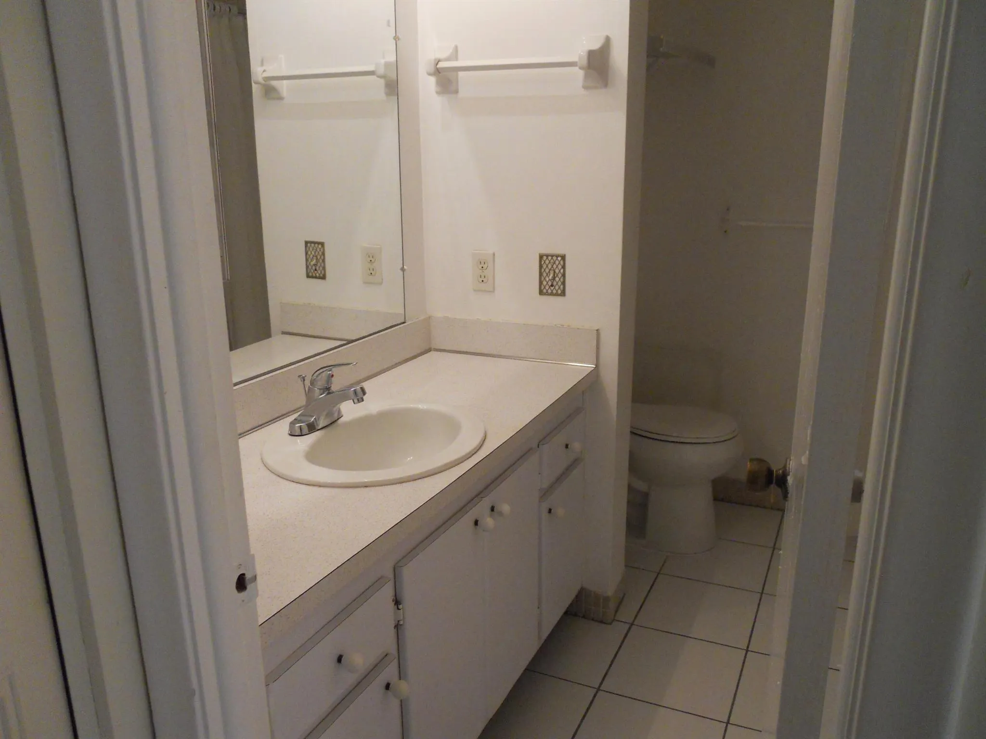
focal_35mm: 28
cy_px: 370
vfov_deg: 49.7
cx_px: 493
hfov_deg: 63.4
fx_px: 798
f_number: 2.7
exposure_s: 1/125
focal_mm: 5
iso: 500
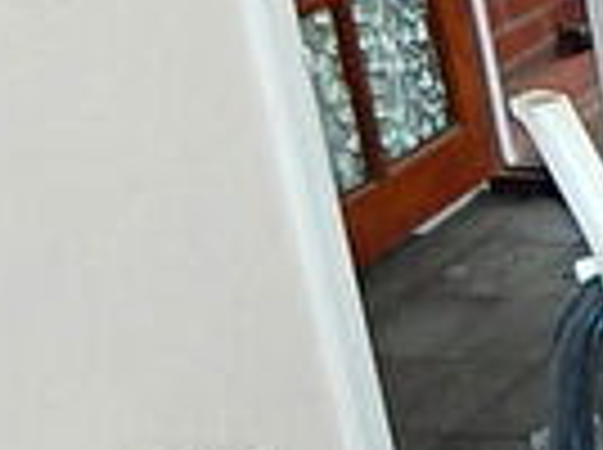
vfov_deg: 12.5
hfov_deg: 12.6
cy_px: -101
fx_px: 2000
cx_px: 1512
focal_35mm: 115
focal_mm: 4
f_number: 3
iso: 125
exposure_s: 1/30
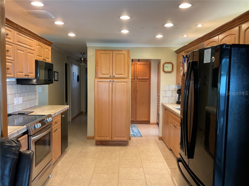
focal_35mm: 29
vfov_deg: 48.2
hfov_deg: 61.7
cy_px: 93
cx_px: 124
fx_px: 209
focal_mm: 3
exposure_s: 1/60
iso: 160
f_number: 1.8
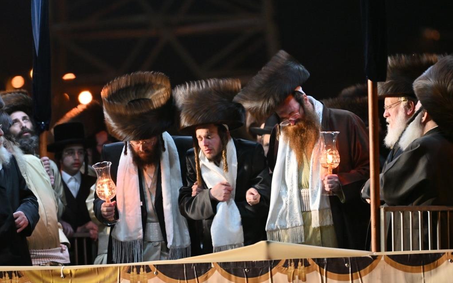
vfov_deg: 4.3
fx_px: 3789
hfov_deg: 6.8
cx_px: 227
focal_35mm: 307
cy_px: 136
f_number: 2.8
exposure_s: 1/160
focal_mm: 200
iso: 1000
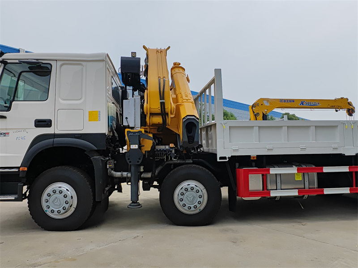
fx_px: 227
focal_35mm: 22
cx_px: 179
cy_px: 134
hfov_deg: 76.4
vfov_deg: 61.0
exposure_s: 1/800
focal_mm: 1.82
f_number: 2
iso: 50
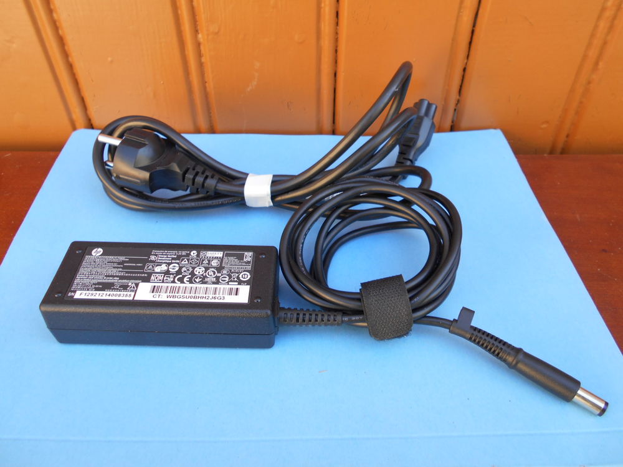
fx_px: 468
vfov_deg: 53.1
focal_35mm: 26
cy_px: 234
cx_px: 312
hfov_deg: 67.3
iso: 80
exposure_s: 1/50
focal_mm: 4.6
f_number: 3.2
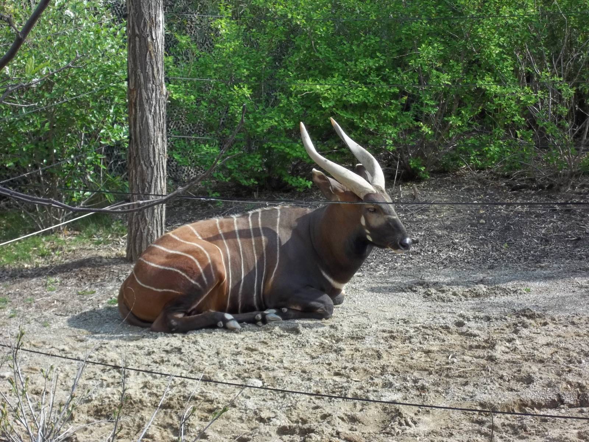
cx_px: 294
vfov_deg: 15.4
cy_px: 221
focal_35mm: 96
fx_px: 1633
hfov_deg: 20.4
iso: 64
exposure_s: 1/160
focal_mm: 17.1
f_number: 5.2
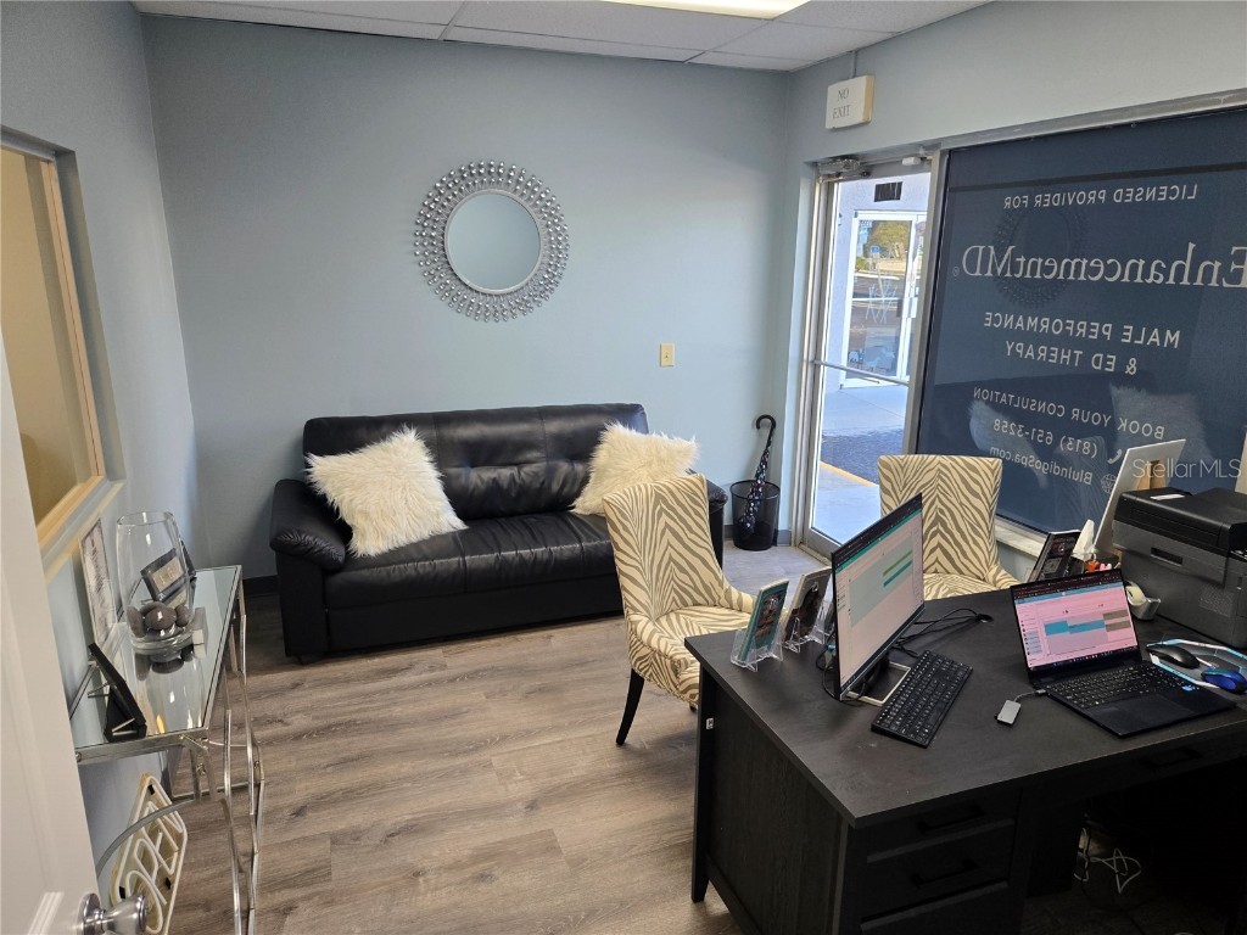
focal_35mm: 23
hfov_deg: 73.9
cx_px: 624
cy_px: 468
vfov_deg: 58.9
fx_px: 829
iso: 125
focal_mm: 5.4
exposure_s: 1/120
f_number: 1.8
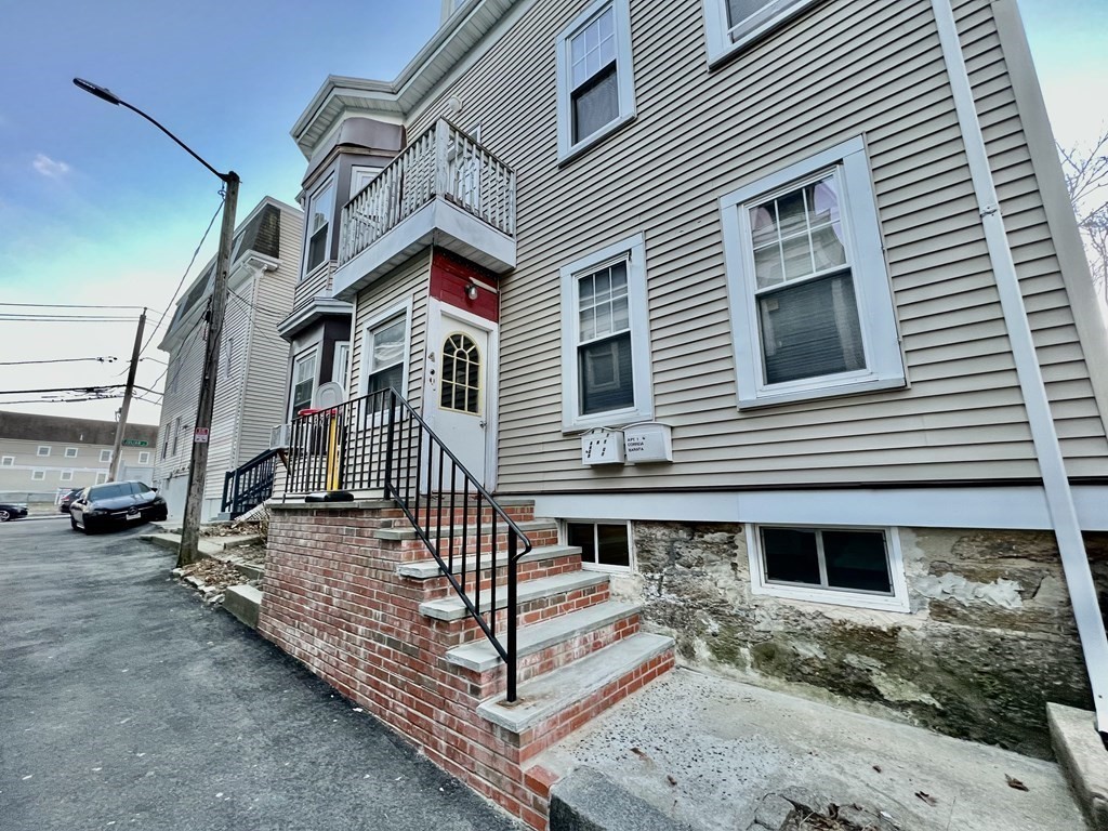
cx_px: 554
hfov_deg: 106.2
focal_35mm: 13
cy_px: 416
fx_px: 416
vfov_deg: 89.9
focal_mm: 1.57
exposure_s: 1/99
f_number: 1.8
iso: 200
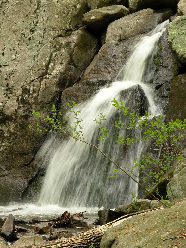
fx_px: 1261
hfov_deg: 8.4
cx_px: 93
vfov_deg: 11.2
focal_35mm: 176
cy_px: 124
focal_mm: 44.7
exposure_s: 1/14.1
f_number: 8
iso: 100
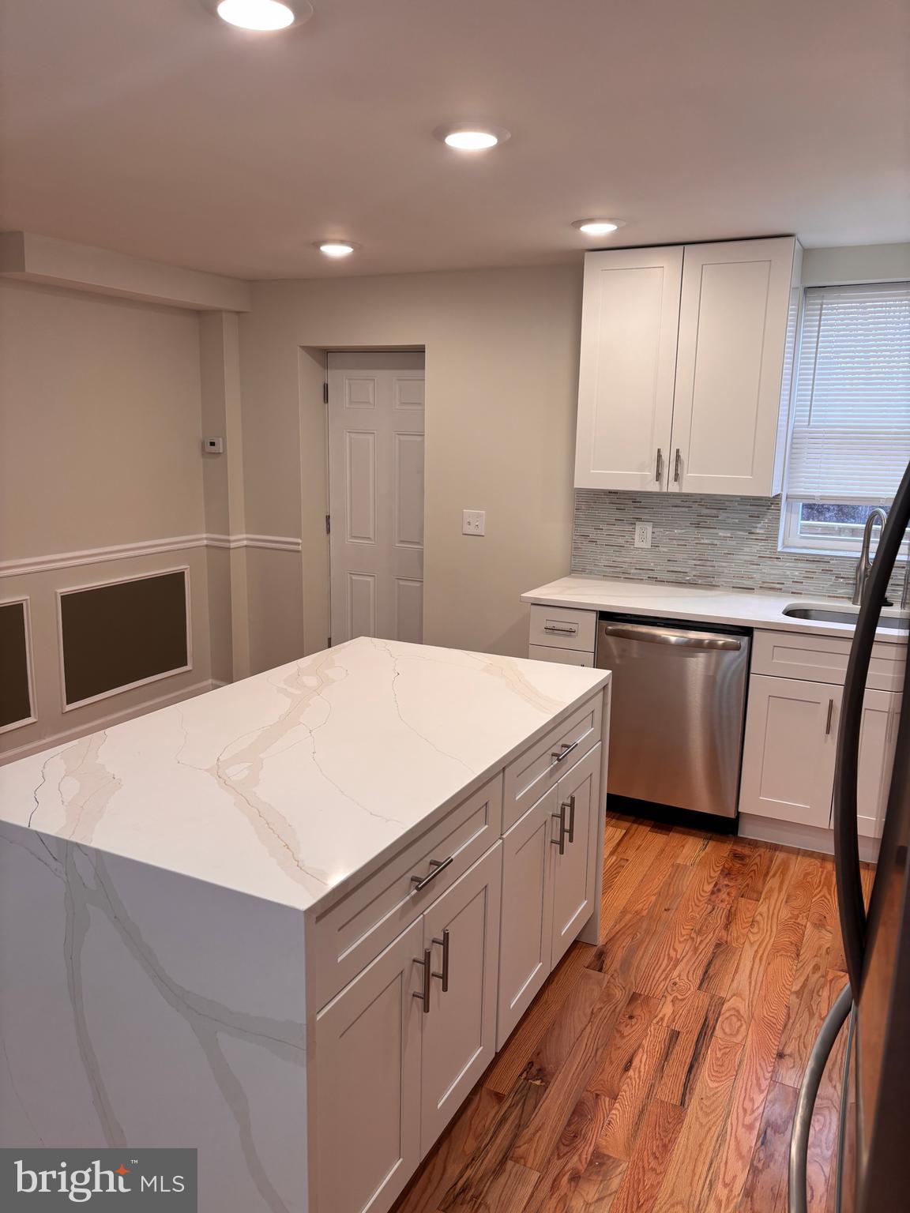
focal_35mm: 26
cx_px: 455
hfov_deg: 53.1
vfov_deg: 67.3
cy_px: 606
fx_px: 911
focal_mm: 5.96
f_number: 1.6
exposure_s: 1/120
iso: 80
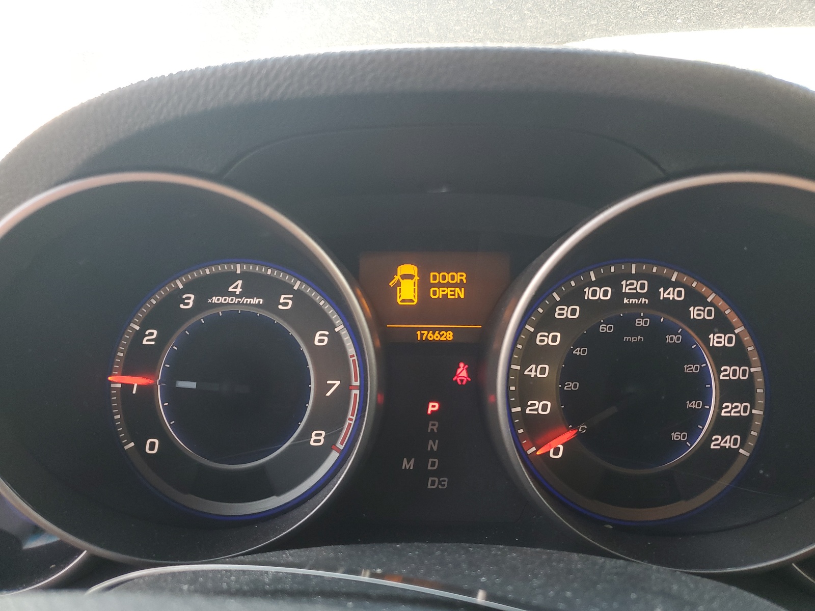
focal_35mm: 26
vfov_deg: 53.1
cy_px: 306
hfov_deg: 67.3
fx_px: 612
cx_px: 408
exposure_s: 1/120
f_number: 1.5
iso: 70
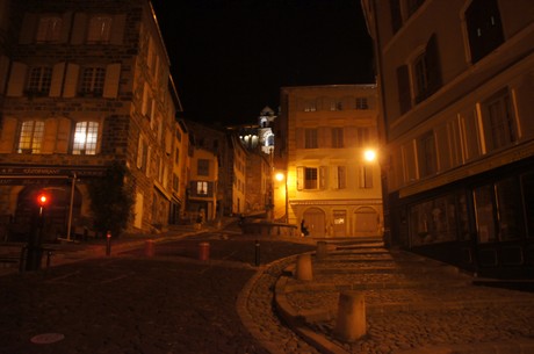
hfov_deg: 67.5
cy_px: 177
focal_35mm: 27
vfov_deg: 47.8
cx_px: 267
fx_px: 400
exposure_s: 1/30
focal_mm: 18
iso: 4000
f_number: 3.5
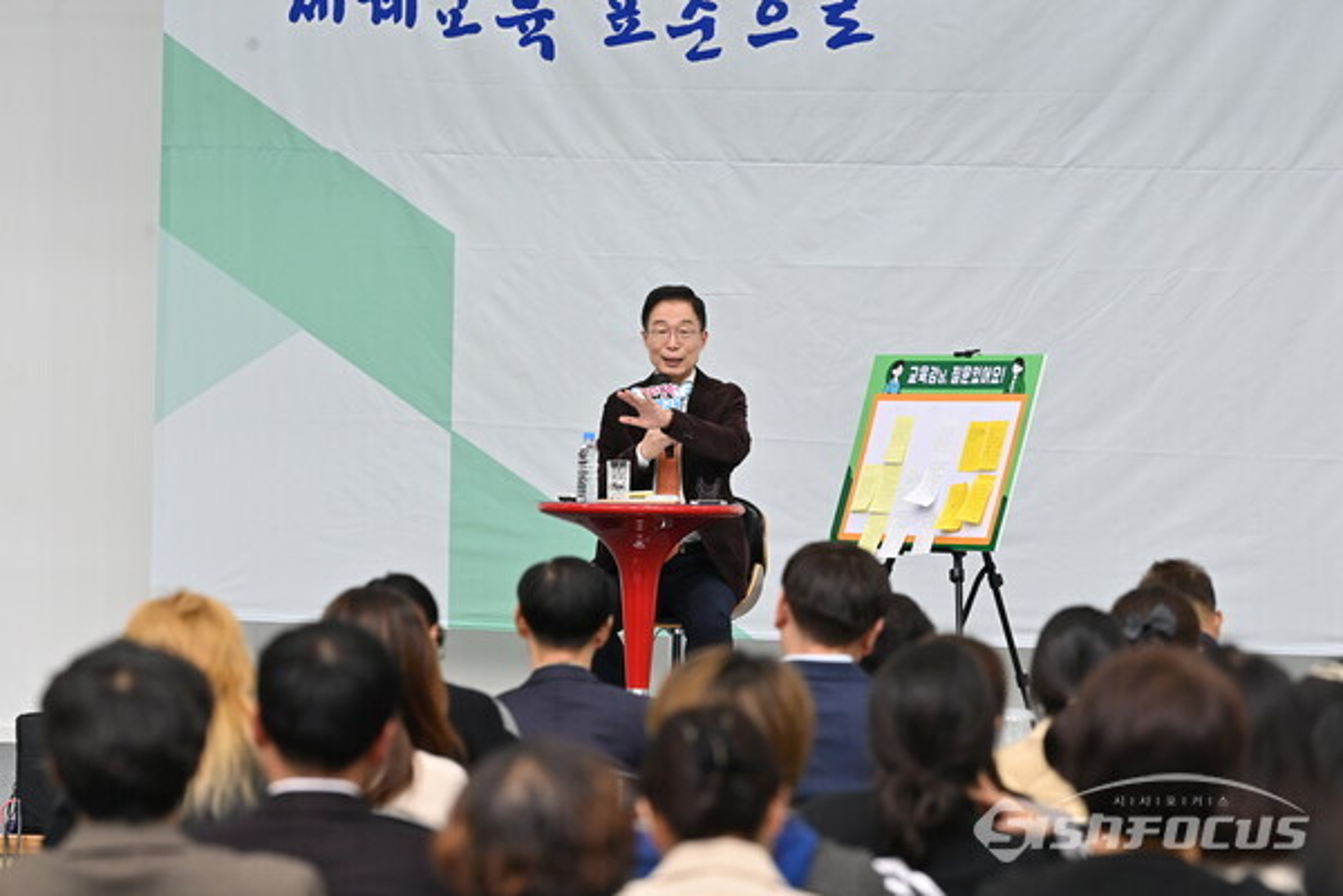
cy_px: 448
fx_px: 7461
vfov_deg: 6.9
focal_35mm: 200
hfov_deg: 10.3
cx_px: 672
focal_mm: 200
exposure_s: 1/320
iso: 2000
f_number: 5.6
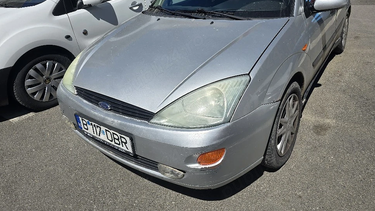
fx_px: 259
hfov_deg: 71.9
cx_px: 188
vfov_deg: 43.7
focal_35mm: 26
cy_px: 69
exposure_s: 1/1429
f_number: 1.7
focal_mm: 6.3
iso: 12
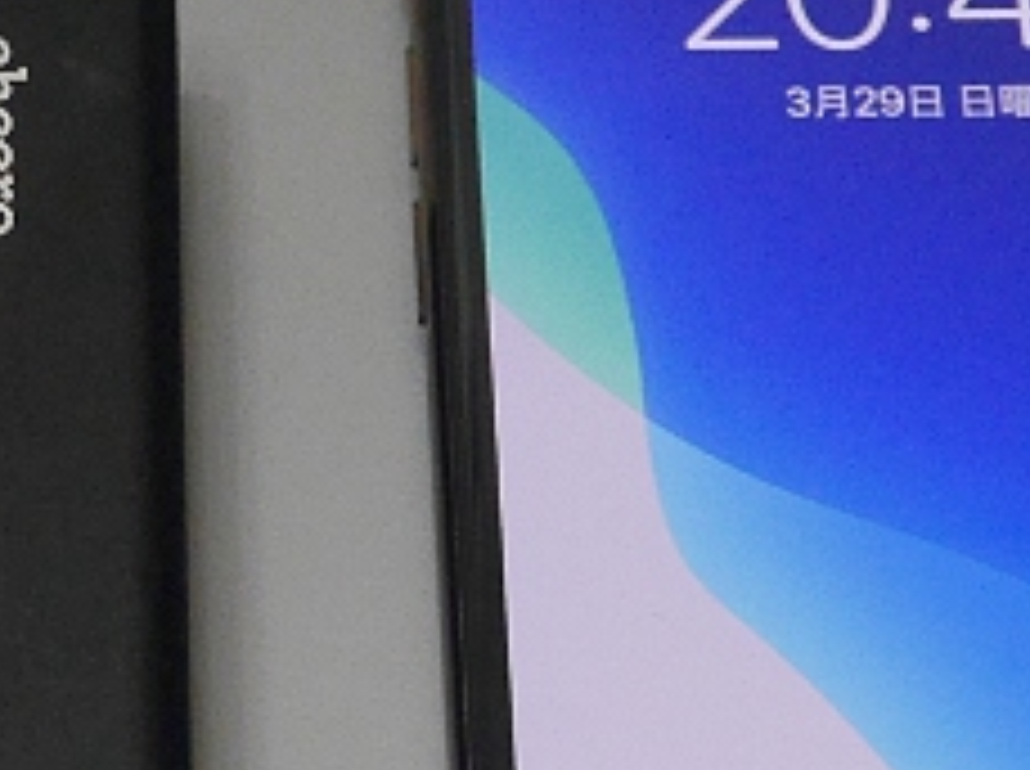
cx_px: 121
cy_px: 860
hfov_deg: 16.4
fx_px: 3535
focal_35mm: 119
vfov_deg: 12.2
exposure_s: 1/60
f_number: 4.2
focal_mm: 17
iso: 1000
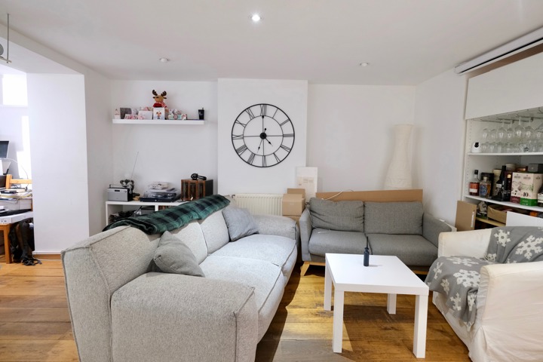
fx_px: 271
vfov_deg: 67.4
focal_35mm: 18
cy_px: 181
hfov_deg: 90.0
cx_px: 272
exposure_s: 1/30
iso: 2000
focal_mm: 12
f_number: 4
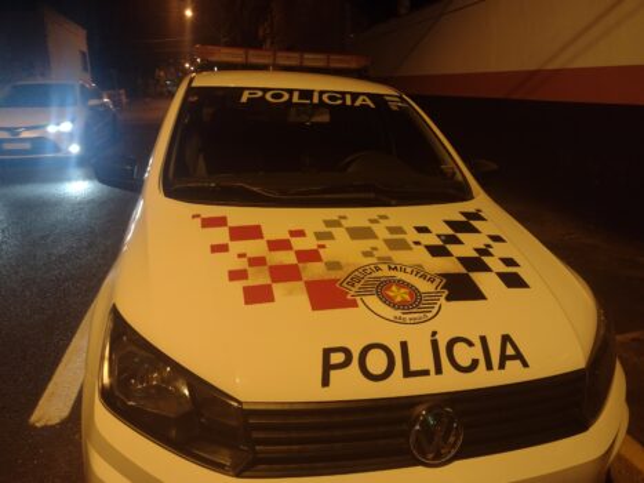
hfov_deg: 65.3
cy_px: 242
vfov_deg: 51.3
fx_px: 502
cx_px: 322
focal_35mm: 27
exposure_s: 1/40
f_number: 1.7
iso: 509
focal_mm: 4.71
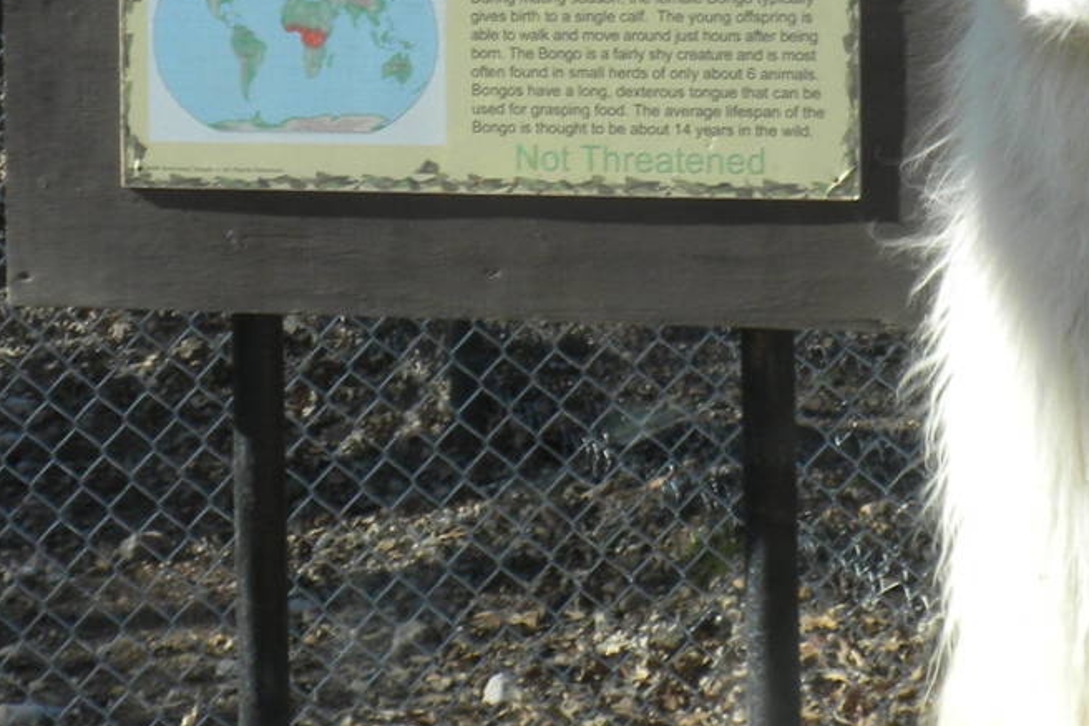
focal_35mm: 132
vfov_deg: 10.3
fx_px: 3992
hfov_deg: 15.5
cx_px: 526
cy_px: 55
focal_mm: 9.1
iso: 64
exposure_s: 1/30
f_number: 11
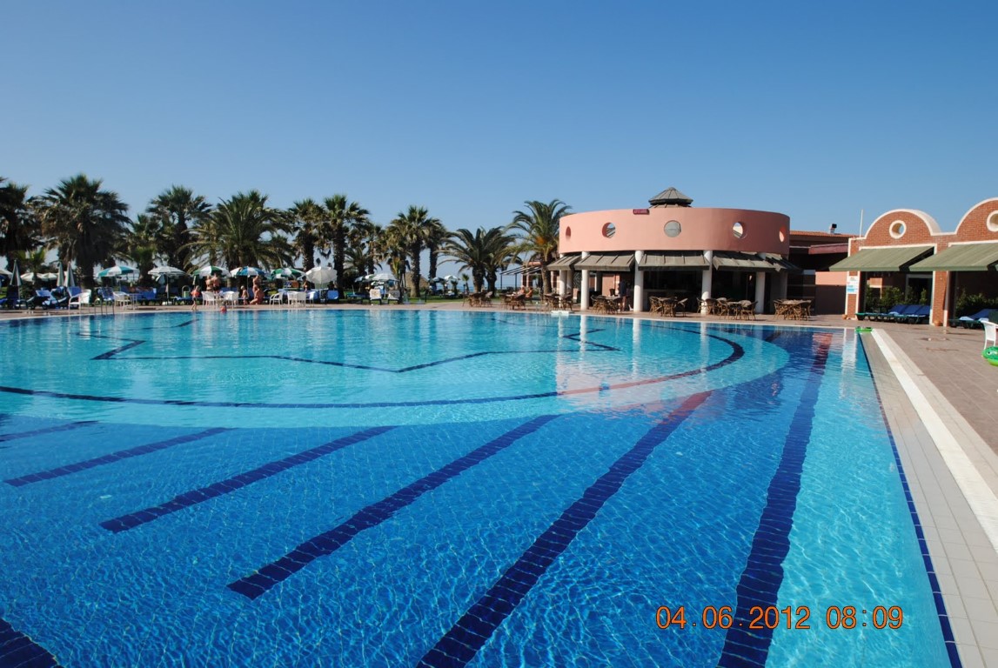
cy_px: 334
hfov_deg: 77.2
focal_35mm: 22
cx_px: 499
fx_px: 625
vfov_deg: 56.3
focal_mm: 15
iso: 100
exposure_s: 1/250
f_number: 8
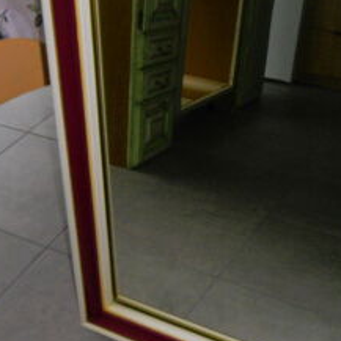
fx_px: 524
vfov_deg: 36.1
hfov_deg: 35.9
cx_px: 206
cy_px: 167
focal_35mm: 47
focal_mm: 4.2
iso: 125
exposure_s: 1/30
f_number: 3
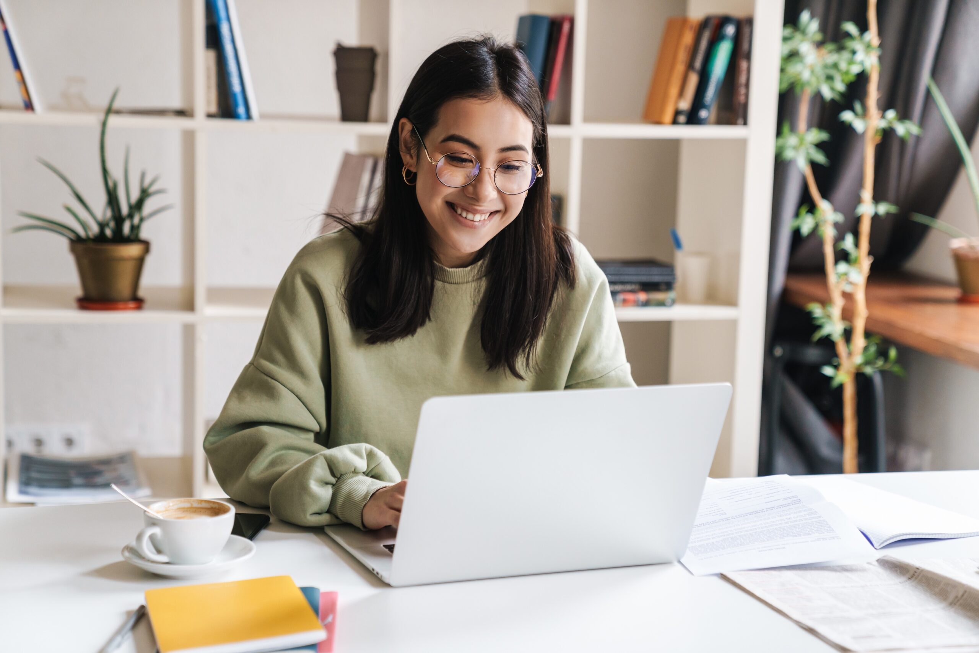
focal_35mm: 70
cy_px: 326
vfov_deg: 19.5
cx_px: 490
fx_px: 1904
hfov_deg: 28.8
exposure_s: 1/160
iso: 1000
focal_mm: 70
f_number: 2.8
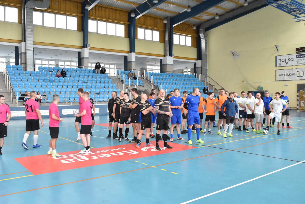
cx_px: 152
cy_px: 102
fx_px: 280
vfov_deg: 40.0
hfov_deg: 57.2
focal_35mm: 33
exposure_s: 1/200
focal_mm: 22
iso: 5000
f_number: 7.1
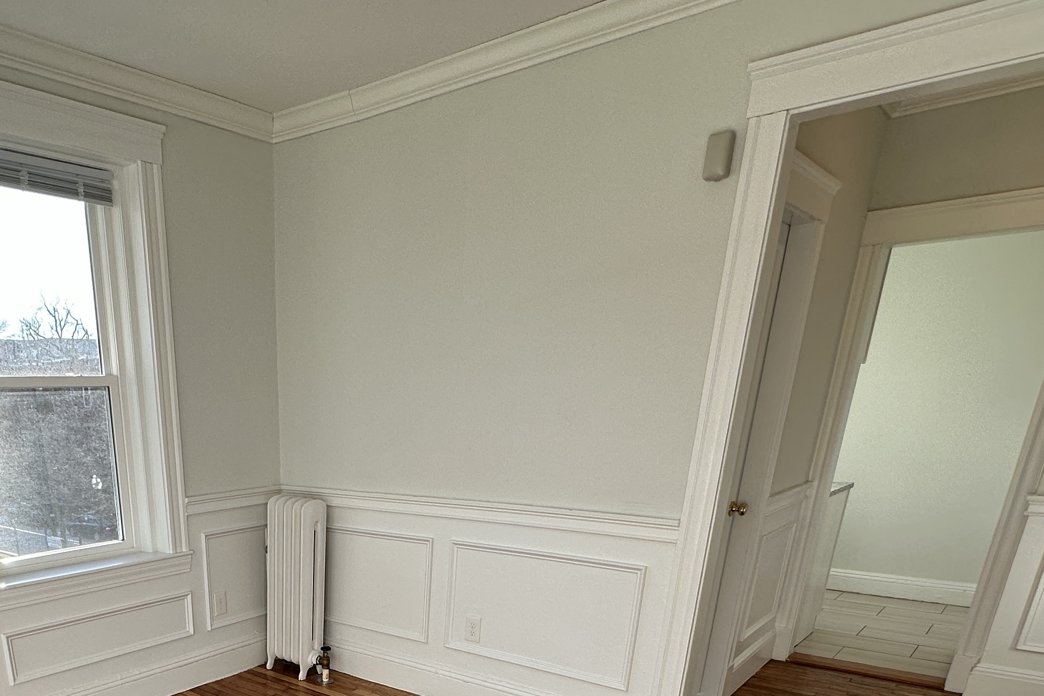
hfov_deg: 64.3
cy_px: 708
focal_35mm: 27
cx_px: 291
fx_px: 783
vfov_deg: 41.2
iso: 40
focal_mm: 2.22
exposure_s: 1/186
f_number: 2.2
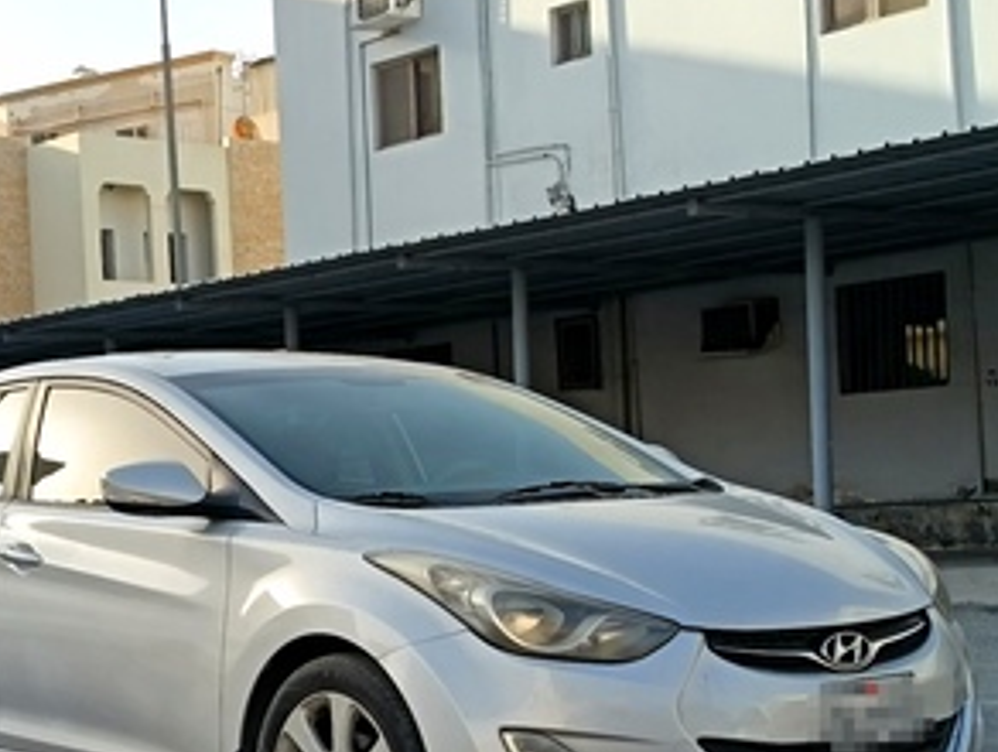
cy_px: 535
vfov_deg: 19.6
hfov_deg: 25.8
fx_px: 2166
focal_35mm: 75
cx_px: 330
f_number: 1.75
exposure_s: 1/206
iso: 100
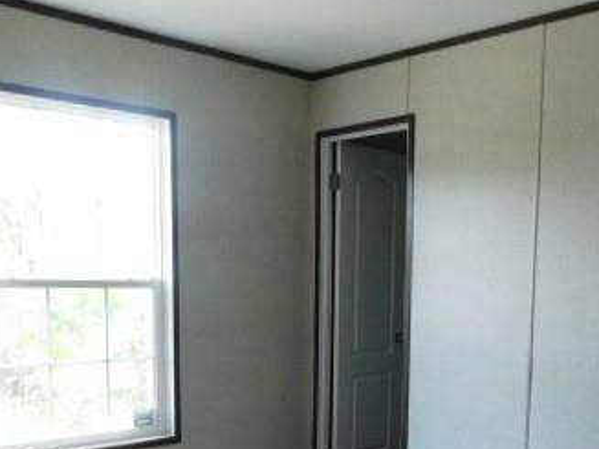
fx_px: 778
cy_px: 401
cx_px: 337
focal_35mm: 45
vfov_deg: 30.8
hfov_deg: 42.0
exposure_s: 1/30
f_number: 3
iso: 160
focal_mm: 4
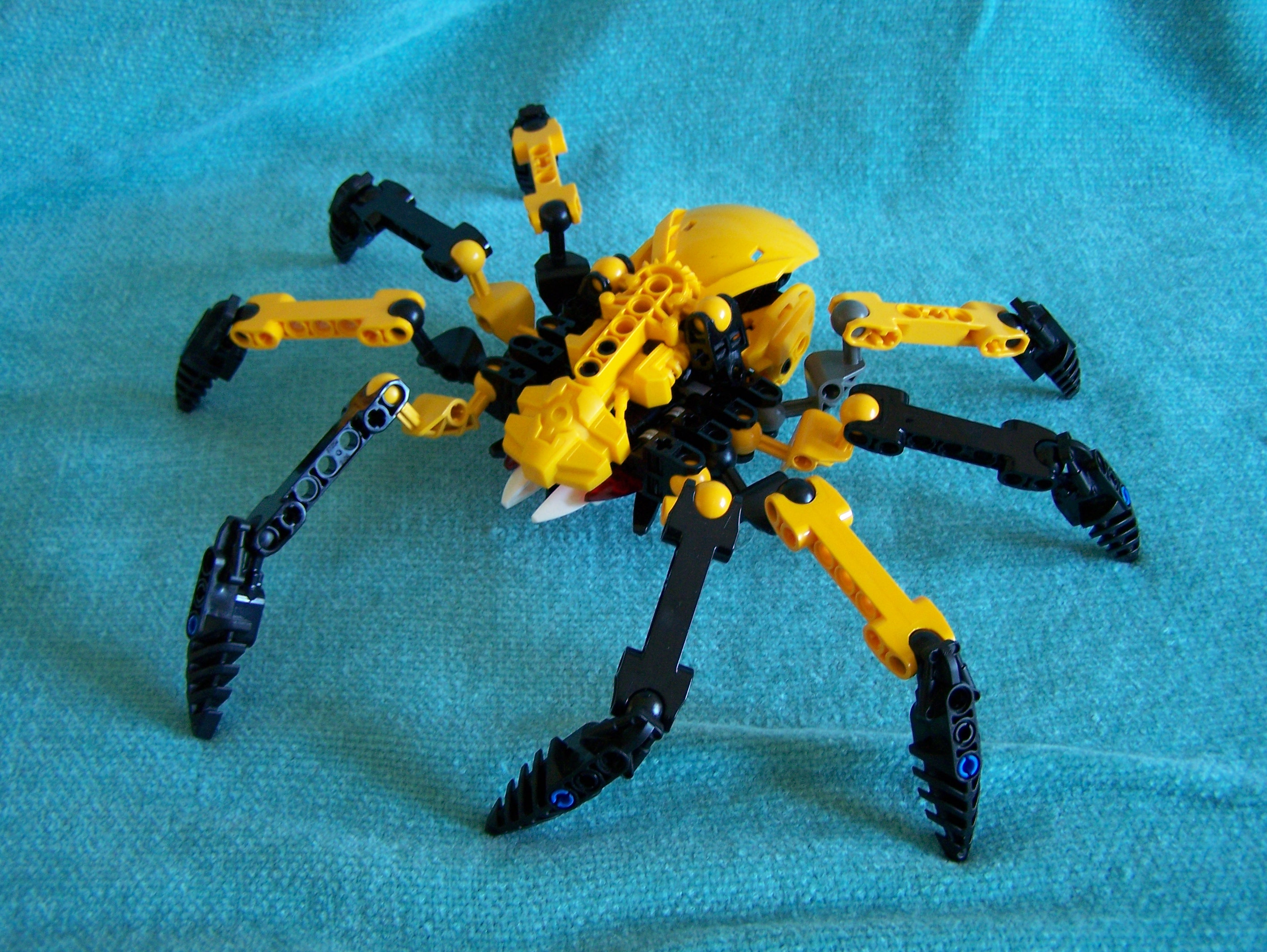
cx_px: 634
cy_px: 476
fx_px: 1392
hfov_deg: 48.9
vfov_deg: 37.8
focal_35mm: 38
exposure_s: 1/13
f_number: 2.8
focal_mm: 6.3
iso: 160
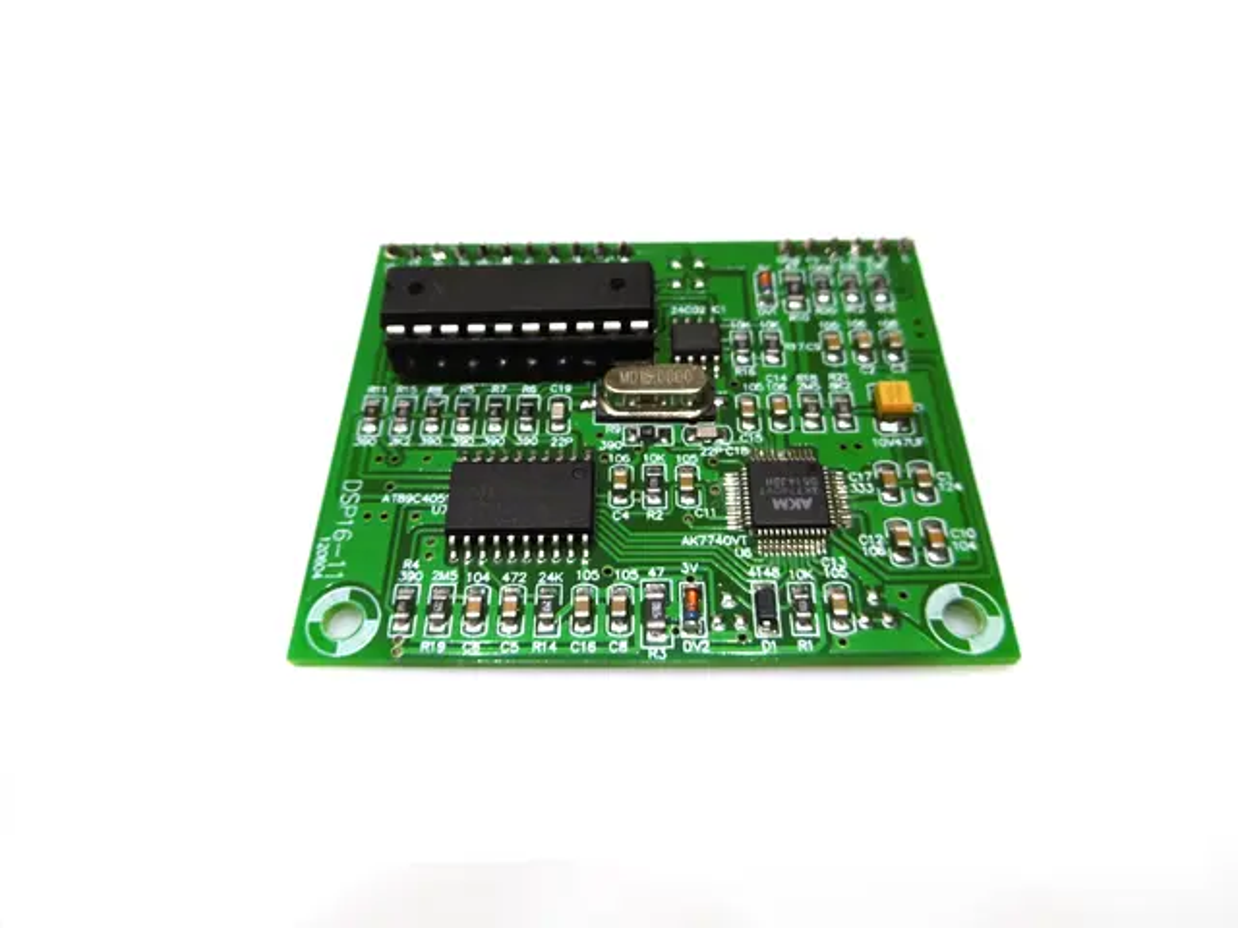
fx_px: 858
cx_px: 619
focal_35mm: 24
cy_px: 464
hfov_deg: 71.6
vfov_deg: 56.8
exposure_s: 1/160
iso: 100
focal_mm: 4.3
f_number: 3.1
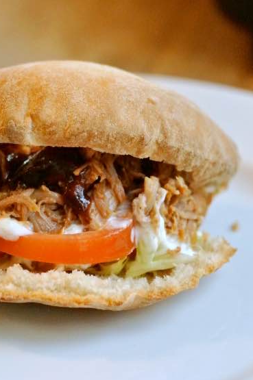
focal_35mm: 93
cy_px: 194
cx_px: 117
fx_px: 982
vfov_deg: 21.9
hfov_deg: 14.7
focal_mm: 32
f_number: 2.5
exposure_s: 1/400
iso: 3200
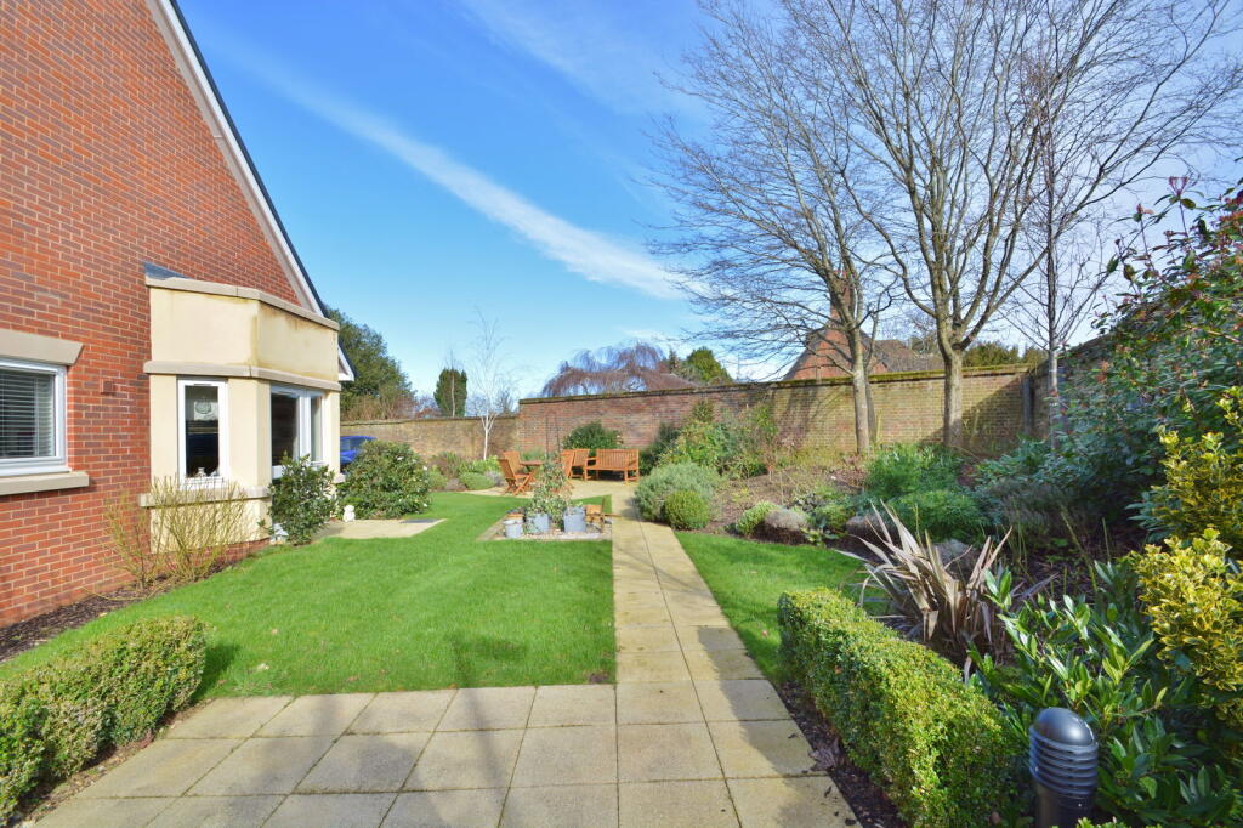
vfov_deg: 77.3
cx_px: 622
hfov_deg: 100.4
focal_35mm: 15
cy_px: 414
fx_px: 518
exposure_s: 1/200
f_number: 7.1
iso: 200
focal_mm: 10
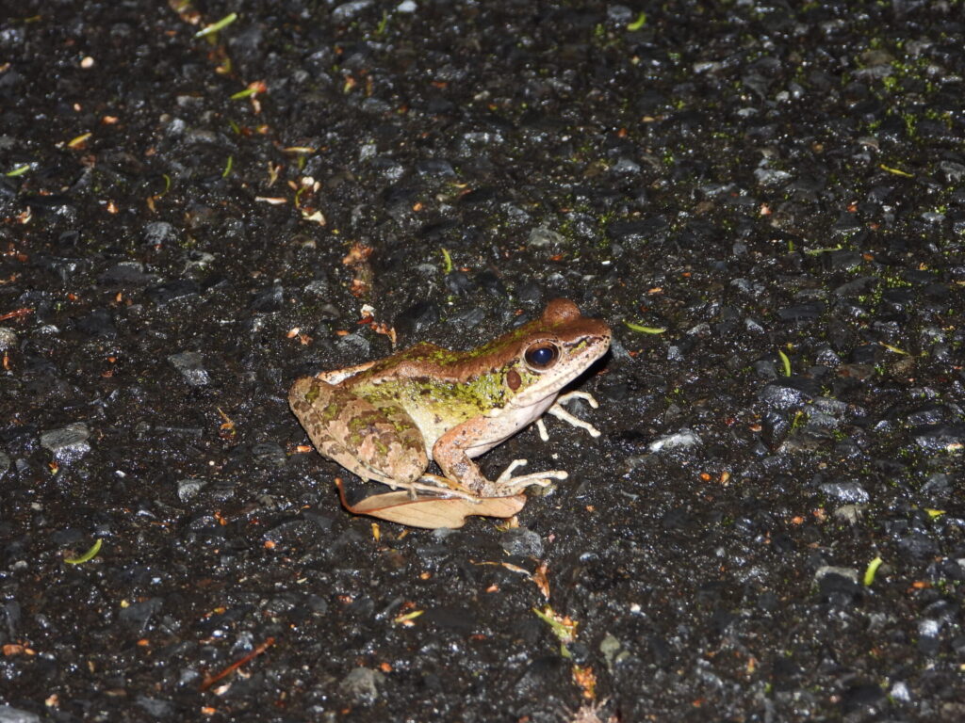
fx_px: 7109
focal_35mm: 255
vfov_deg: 5.8
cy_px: 362
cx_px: 482
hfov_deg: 7.8
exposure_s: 1/125
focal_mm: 45.8
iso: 200
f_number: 4.5
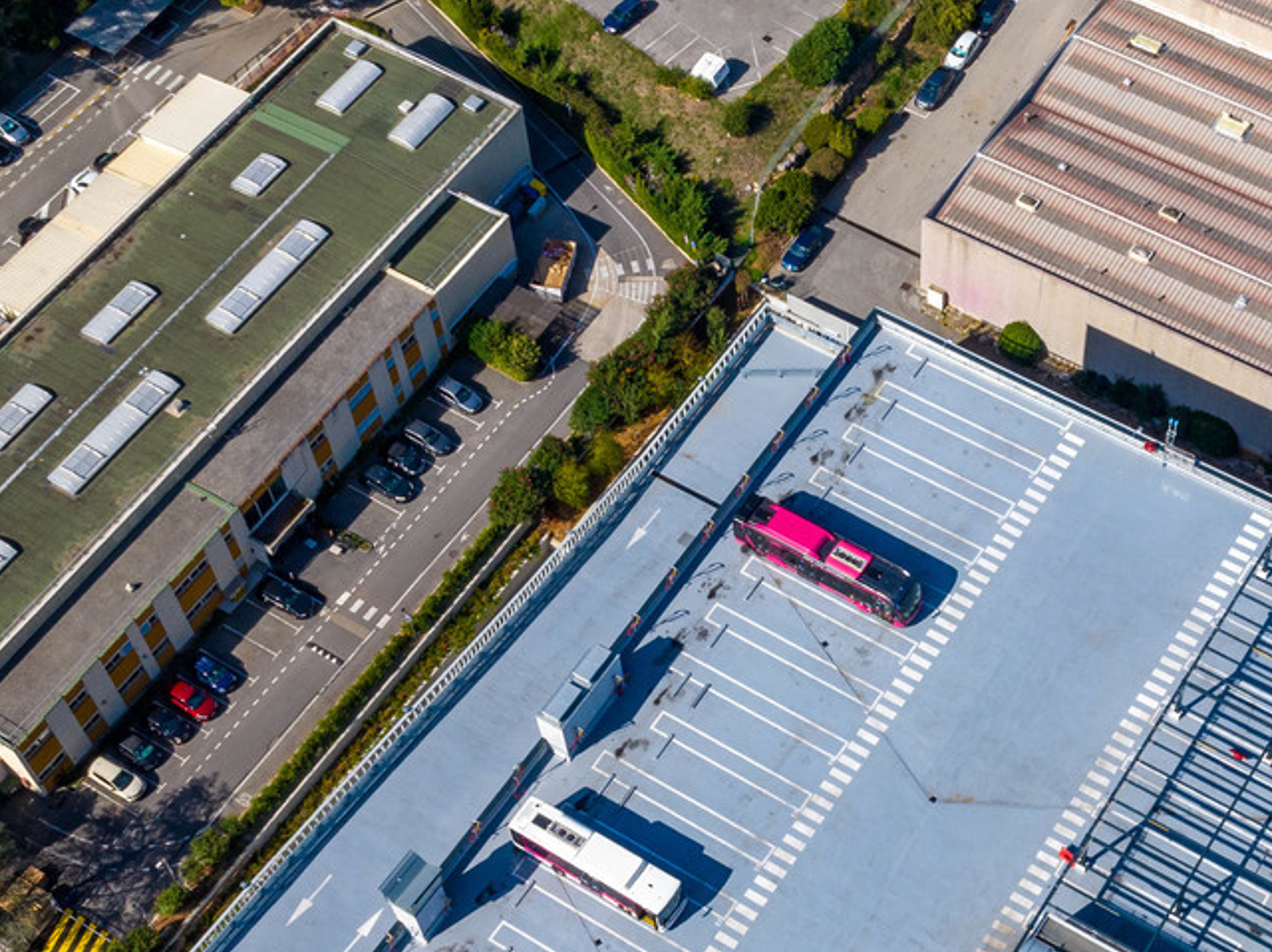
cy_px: 656
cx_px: 878
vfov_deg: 24.2
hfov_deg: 31.9
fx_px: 2203
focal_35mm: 60
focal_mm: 12.3
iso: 100
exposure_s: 1/160
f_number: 11
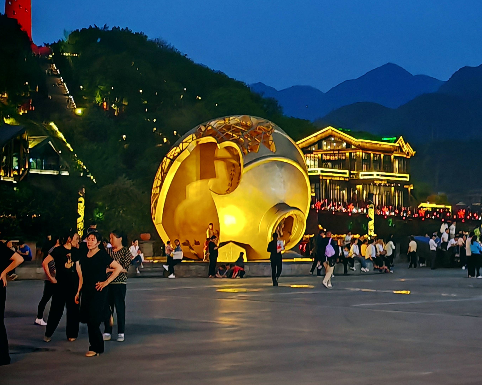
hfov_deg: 22.4
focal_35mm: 85
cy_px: 151
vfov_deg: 18.0
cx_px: 304
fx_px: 1212
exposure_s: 1/33.3
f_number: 1.8
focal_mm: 6.14
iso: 1433
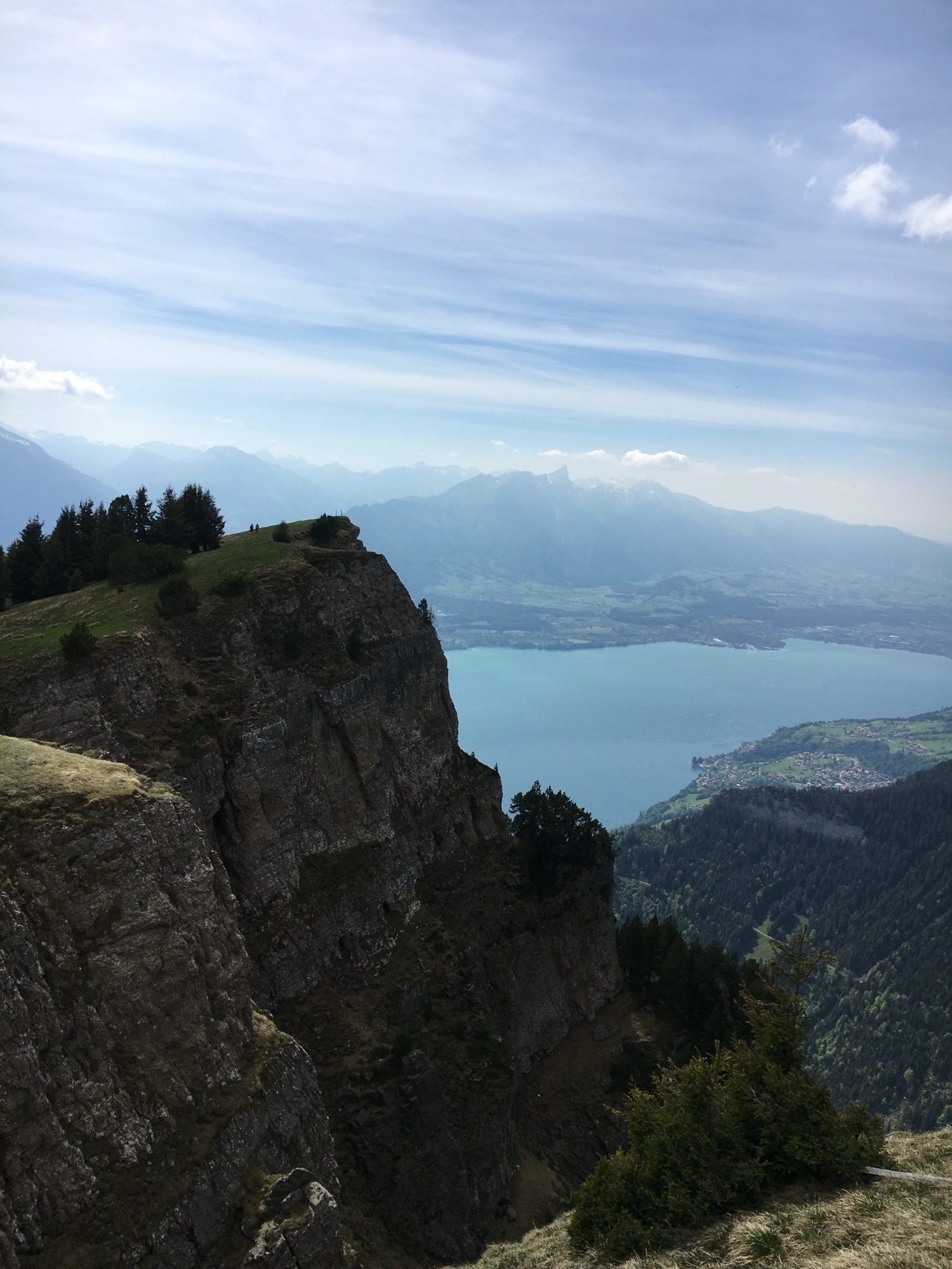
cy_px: 634
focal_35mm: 29
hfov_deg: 48.2
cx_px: 476
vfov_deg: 61.7
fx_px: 1063
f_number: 2.2
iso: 25
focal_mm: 4.15
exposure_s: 1/2849
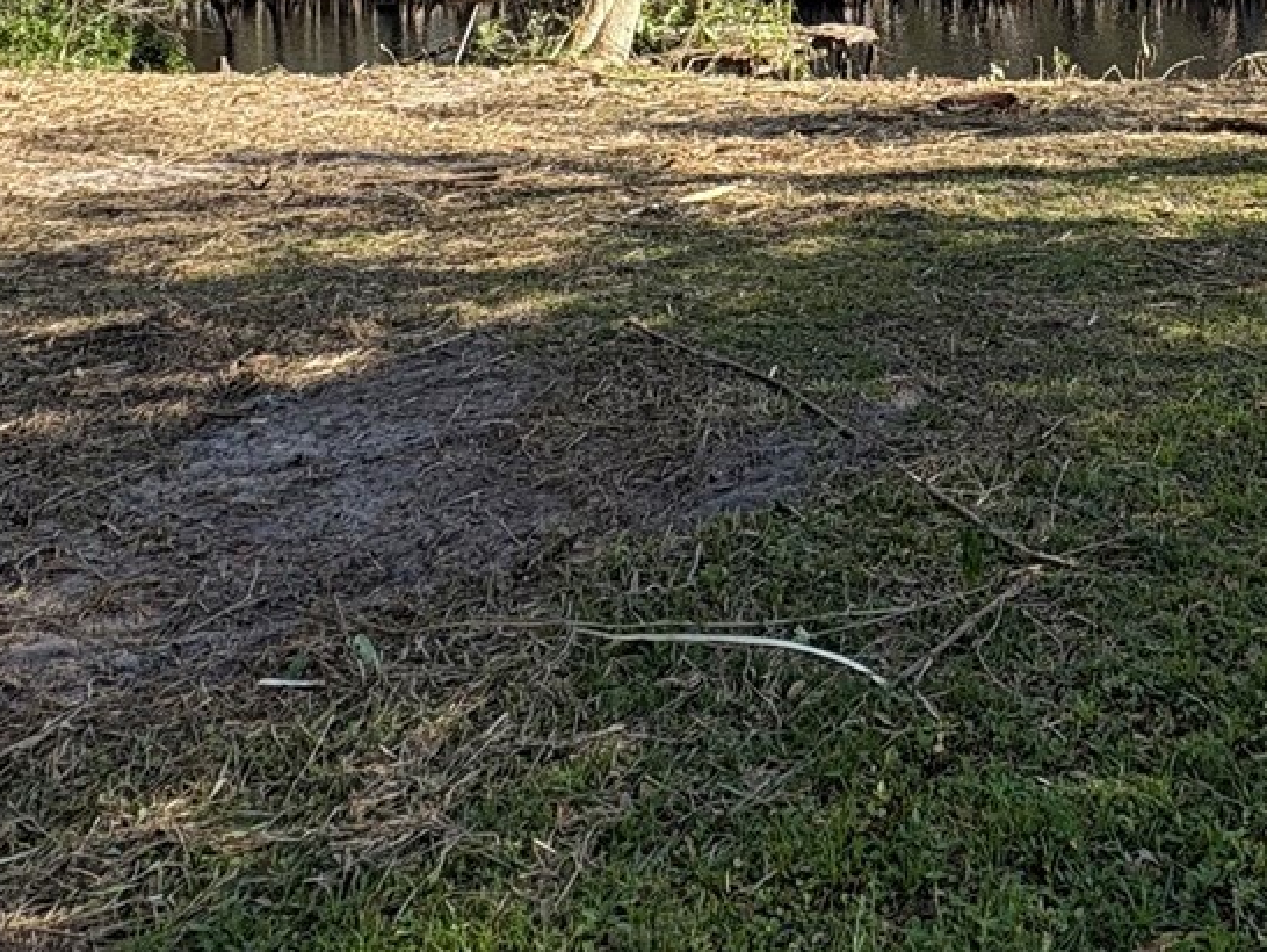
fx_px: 1501
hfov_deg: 43.6
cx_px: 1014
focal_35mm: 41
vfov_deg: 30.0
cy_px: -193
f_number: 2.2
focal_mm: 2.22
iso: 40
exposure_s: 1/787
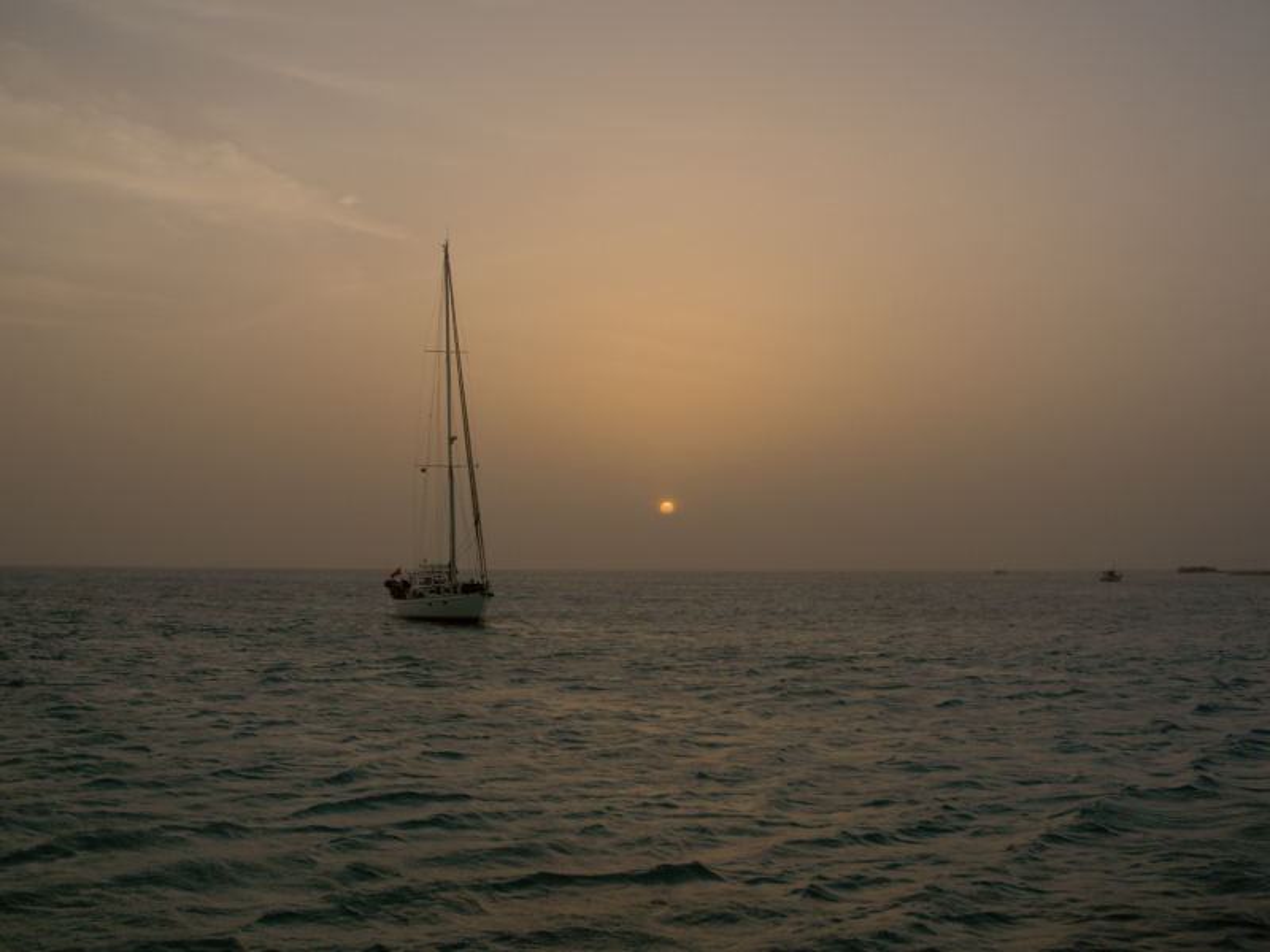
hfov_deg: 49.0
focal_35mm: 38
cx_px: 635
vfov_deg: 37.7
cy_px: 476
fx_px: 1394
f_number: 2.9
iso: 50
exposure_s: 1/609
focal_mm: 6.3
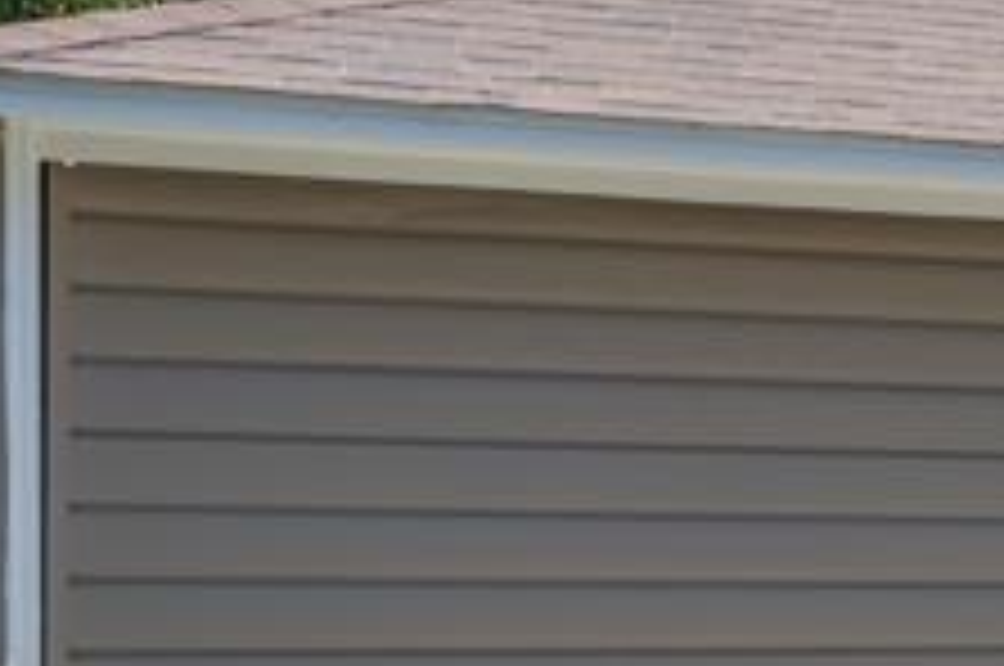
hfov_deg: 11.1
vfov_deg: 10.6
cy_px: 580
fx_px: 3565
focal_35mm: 128
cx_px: 2895
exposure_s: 1/8000
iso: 320
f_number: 8
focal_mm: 19
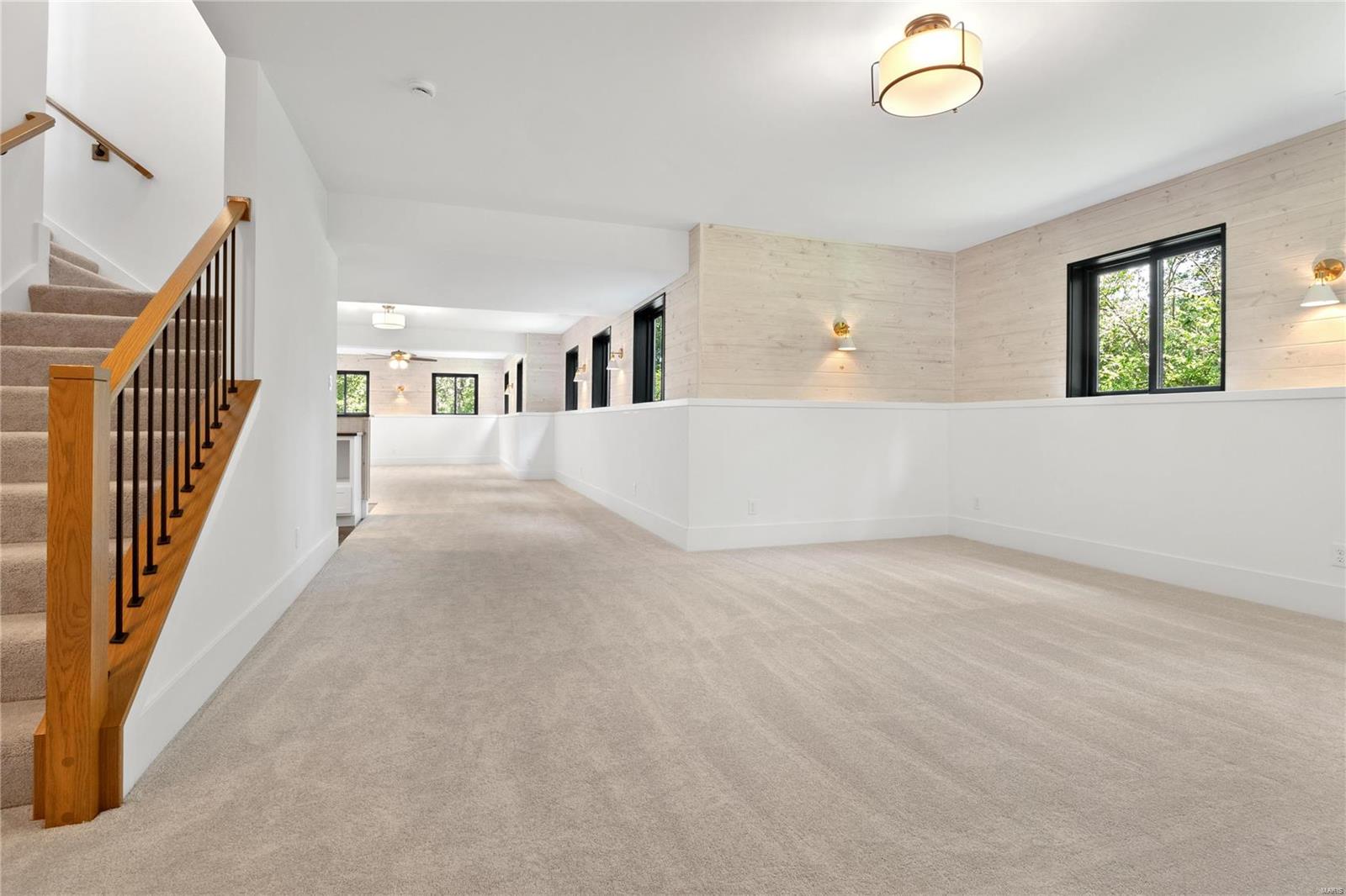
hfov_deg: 96.7
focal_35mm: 16
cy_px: 448
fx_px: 598
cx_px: 673
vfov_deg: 73.7
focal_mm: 8
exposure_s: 1/2.5
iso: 400
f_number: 8
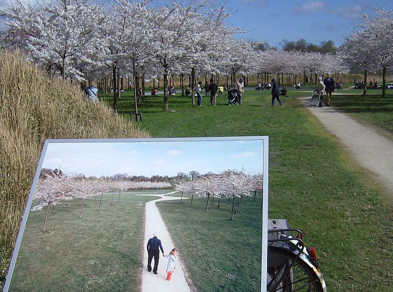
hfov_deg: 39.7
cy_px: 170
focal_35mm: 48
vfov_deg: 30.1
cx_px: 186
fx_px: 544
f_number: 4.7
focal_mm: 6
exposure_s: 1/1712
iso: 100
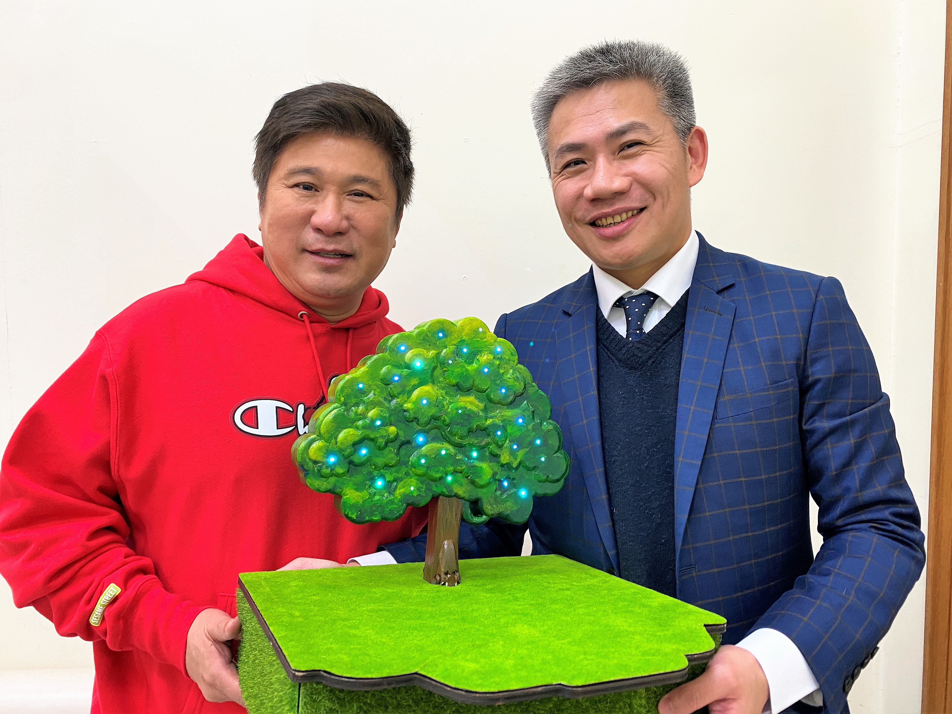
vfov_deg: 53.1
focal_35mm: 26
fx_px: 715
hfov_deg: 67.3
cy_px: 357
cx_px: 476
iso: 125
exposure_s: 1/60
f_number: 1.8
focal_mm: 4.25
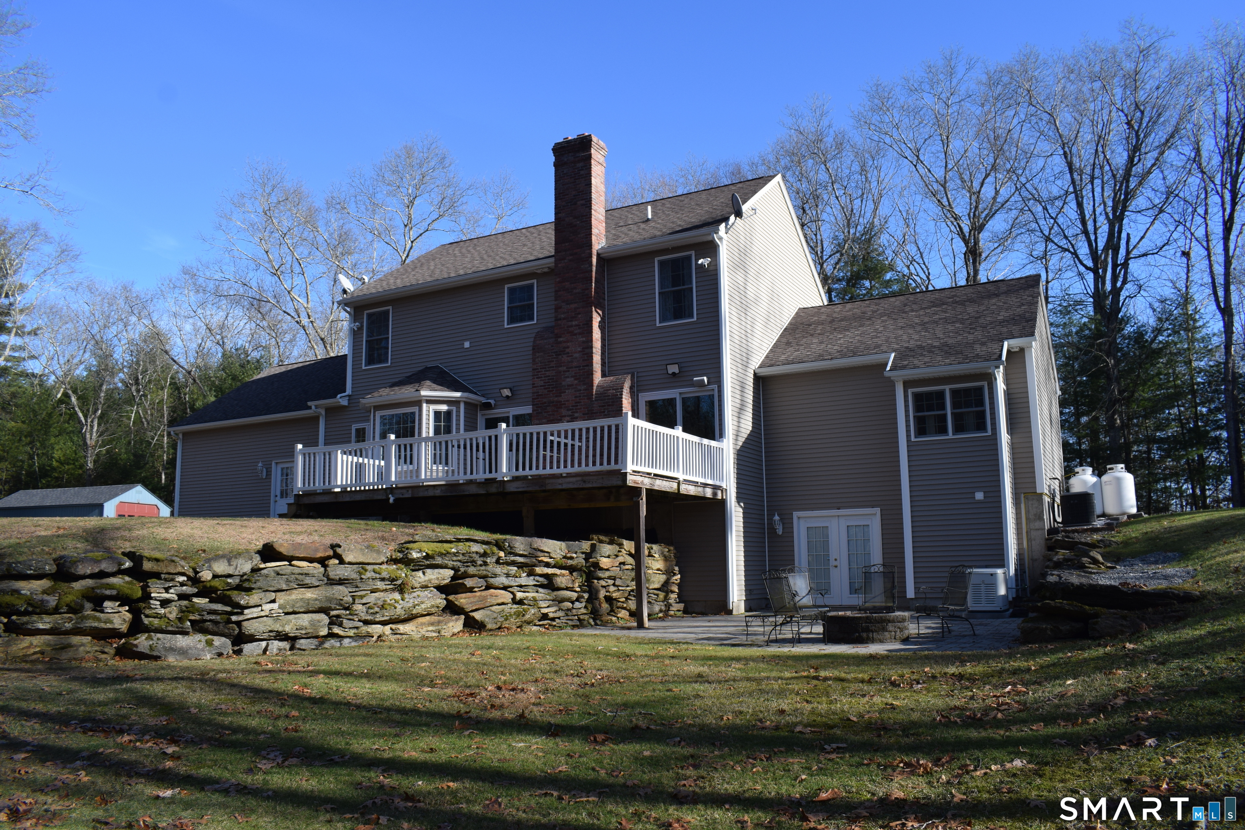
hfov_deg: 67.4
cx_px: 622
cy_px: 415
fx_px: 934
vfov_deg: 47.9
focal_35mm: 27
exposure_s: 1/250
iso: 200
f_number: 8
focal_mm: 18
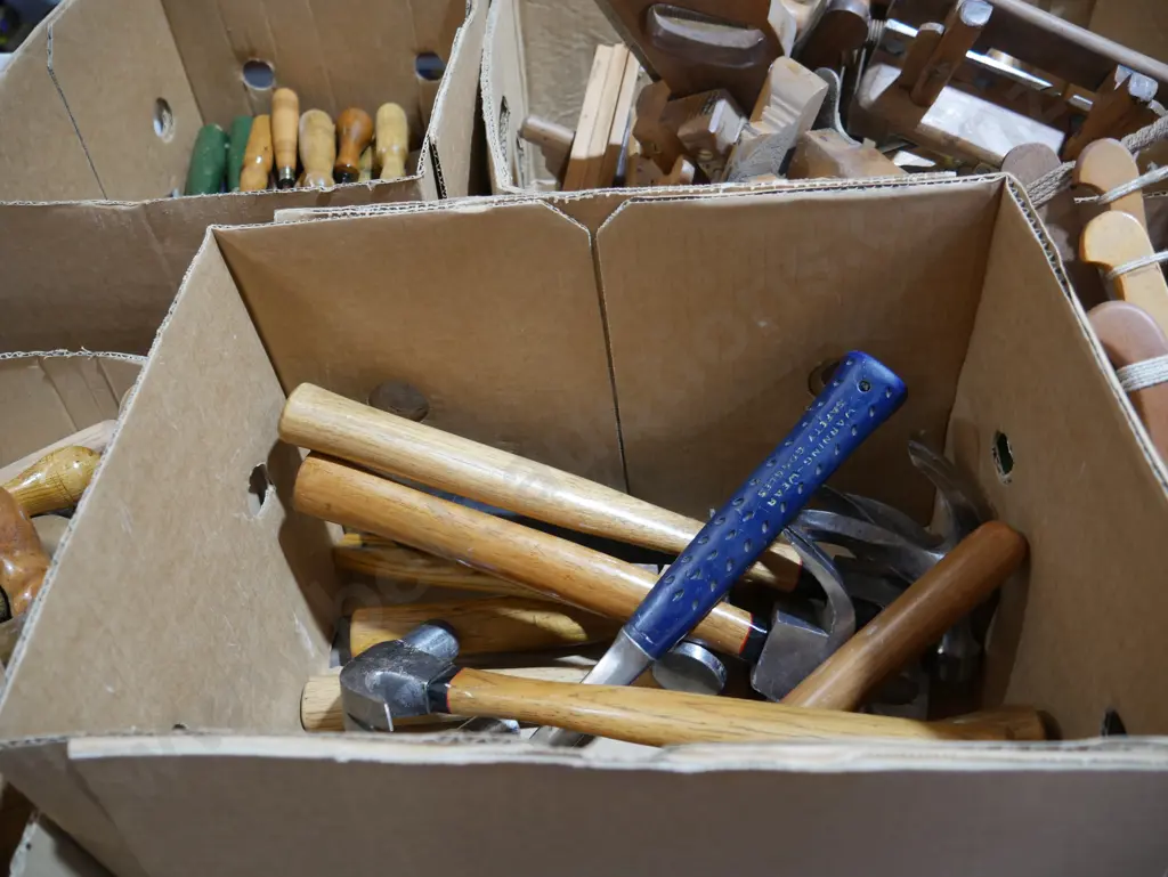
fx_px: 945
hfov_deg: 63.4
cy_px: 438
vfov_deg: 49.8
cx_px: 584
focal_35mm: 28
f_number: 3.5
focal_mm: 14
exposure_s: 1/60
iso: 500
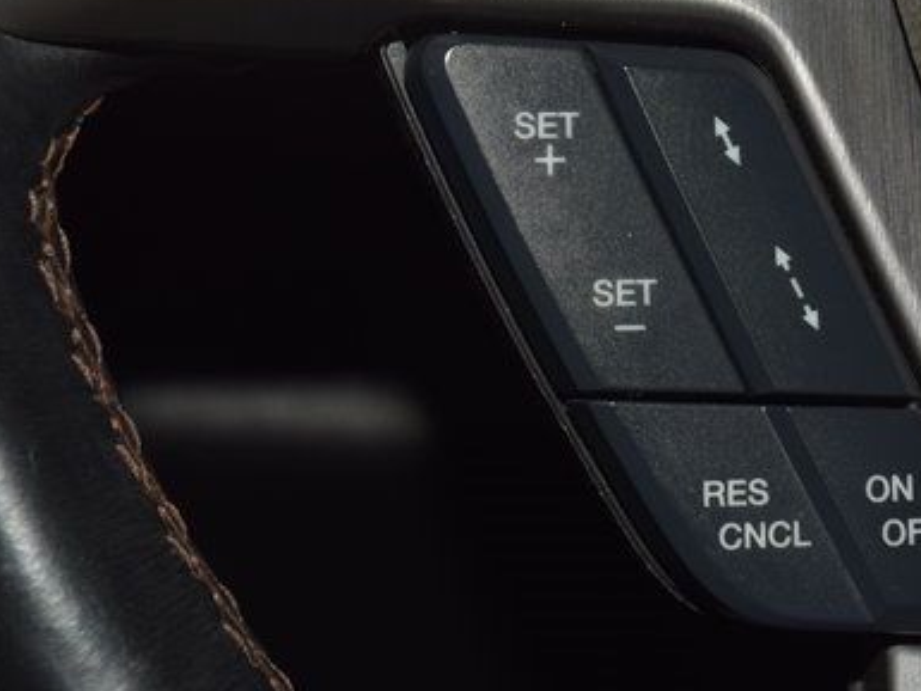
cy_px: 302
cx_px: 675
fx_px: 4471
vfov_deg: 8.8
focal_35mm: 168
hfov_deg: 11.7
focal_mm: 70
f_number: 8
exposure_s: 1/125
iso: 100
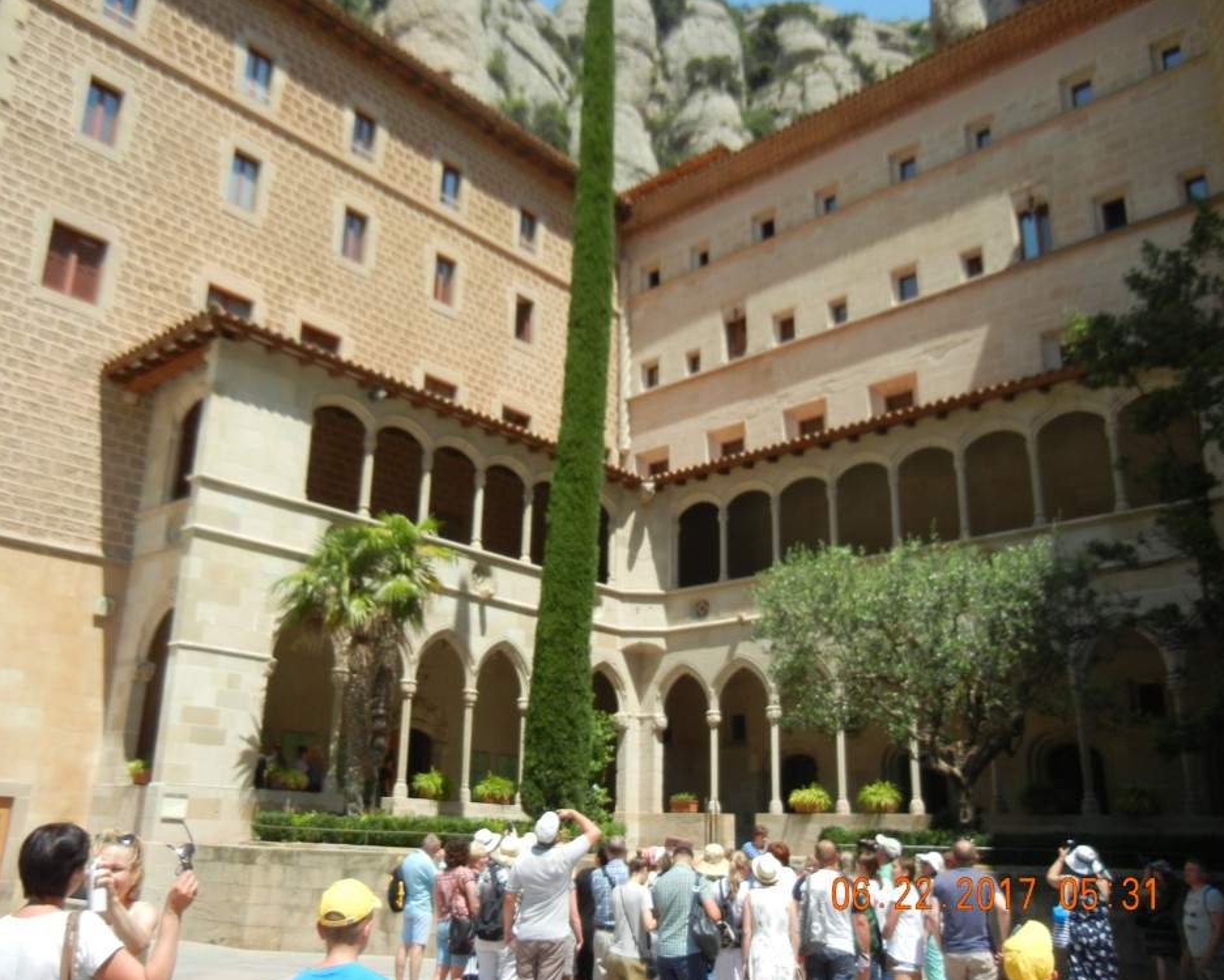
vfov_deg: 45.8
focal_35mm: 32
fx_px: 1159
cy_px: 497
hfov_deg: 55.6
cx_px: 573
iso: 160
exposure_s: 1/920
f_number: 3.5
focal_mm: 5.4
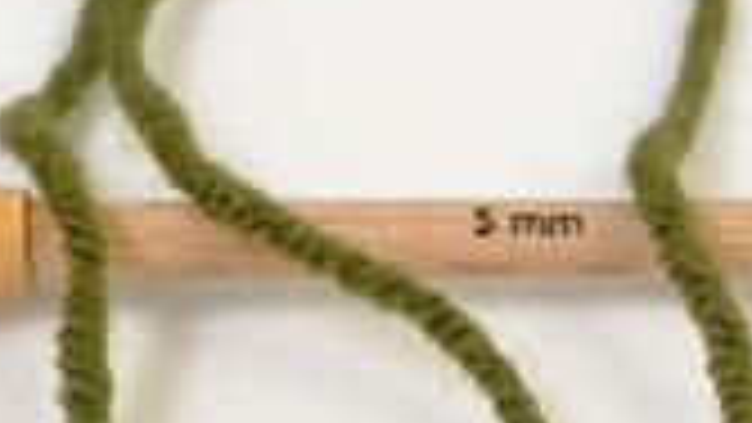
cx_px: 612
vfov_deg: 4.7
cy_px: 254
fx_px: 5165
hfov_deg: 8.3
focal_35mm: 259
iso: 200
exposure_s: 1/41
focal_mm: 20.29
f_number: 2.9
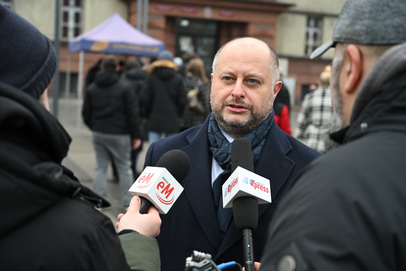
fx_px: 632
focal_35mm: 56
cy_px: 136
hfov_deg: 35.6
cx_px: 203
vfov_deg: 24.2
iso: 2000
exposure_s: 1/1000
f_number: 4
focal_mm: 56
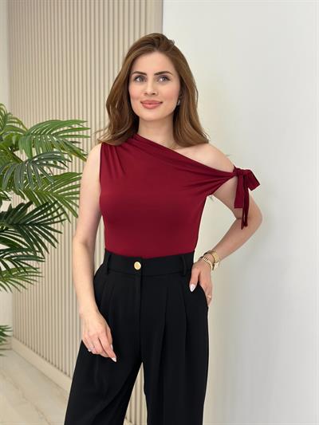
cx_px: 160
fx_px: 590
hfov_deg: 30.3
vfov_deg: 39.6
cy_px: 212
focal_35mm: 48
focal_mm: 6.86
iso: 80
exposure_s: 1/246
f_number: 1.78
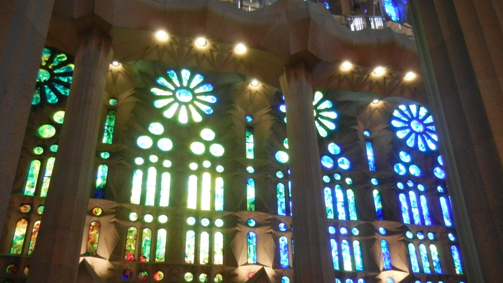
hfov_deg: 59.5
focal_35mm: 33
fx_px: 440
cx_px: 252
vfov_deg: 35.4
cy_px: 183
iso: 640
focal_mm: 5.4
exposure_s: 1/50
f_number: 3.5
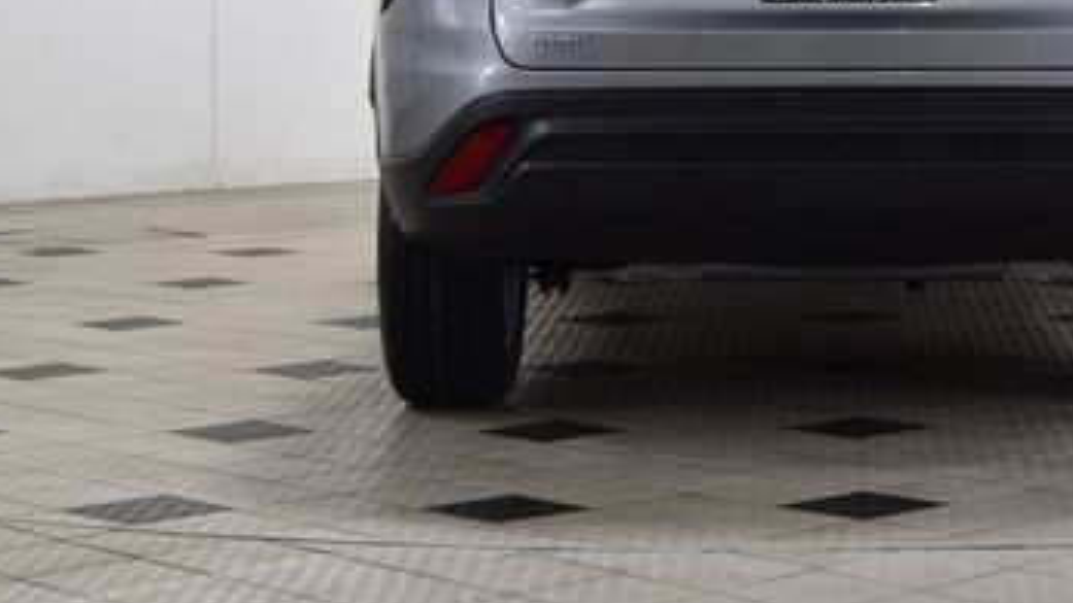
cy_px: 2
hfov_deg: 18.3
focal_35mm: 116
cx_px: 850
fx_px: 3300
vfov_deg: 10.4
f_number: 6.3
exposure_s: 1/20
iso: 400
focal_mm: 40
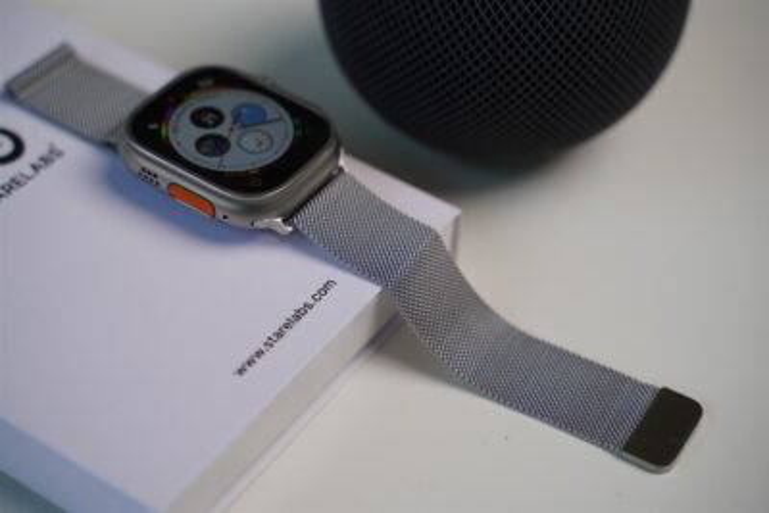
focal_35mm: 75
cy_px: 256
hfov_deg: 27.0
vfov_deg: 18.2
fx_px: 1603
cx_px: 384
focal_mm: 75
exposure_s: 1/160
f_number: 4
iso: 400
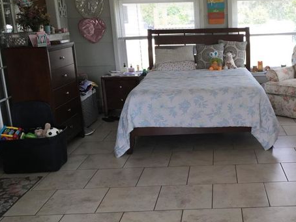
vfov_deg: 32.2
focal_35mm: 45
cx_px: 228
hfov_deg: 40.7
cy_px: 113
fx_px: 385
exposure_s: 1/120
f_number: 2.2
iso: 32
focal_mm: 4.15
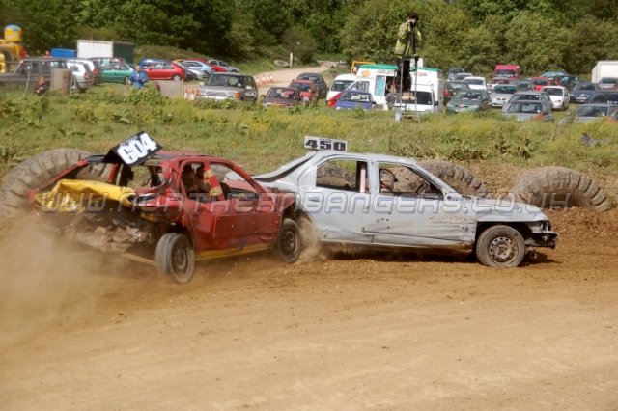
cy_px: 206
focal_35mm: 82
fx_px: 1415
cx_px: 309
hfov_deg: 24.6
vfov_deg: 16.5
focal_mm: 55
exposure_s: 1/1000
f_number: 5.3
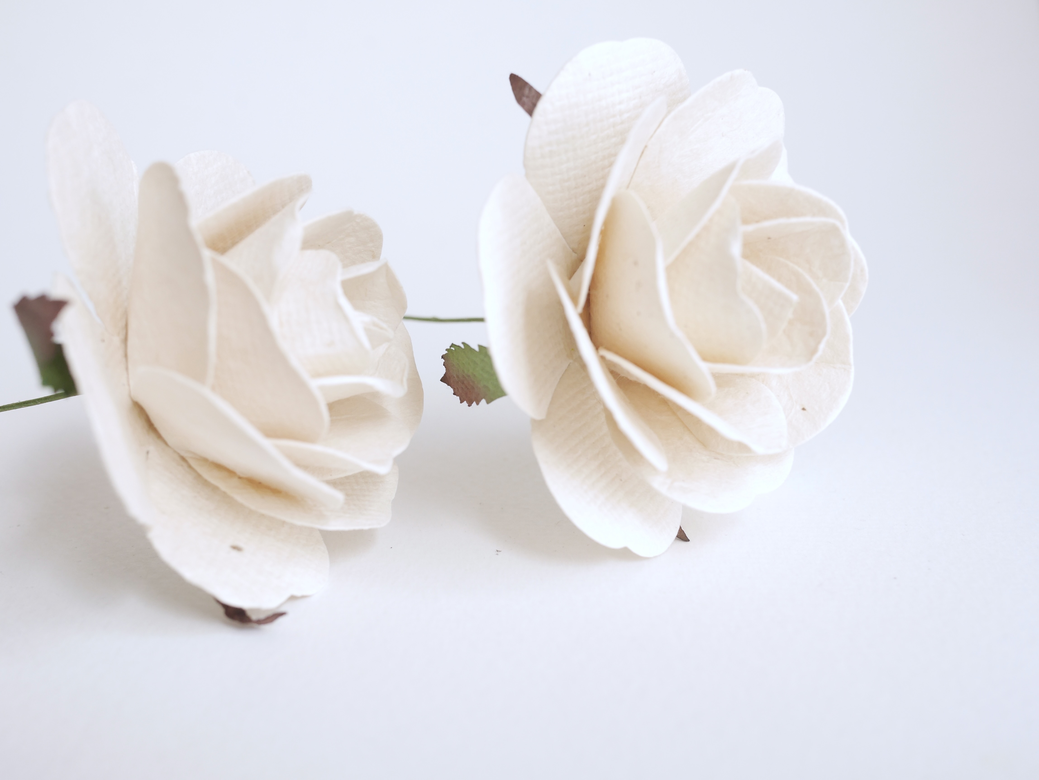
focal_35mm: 40
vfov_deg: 36.0
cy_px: 390
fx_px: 1201
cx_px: 520
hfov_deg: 46.8
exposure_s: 1/60
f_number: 4.5
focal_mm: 20
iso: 800
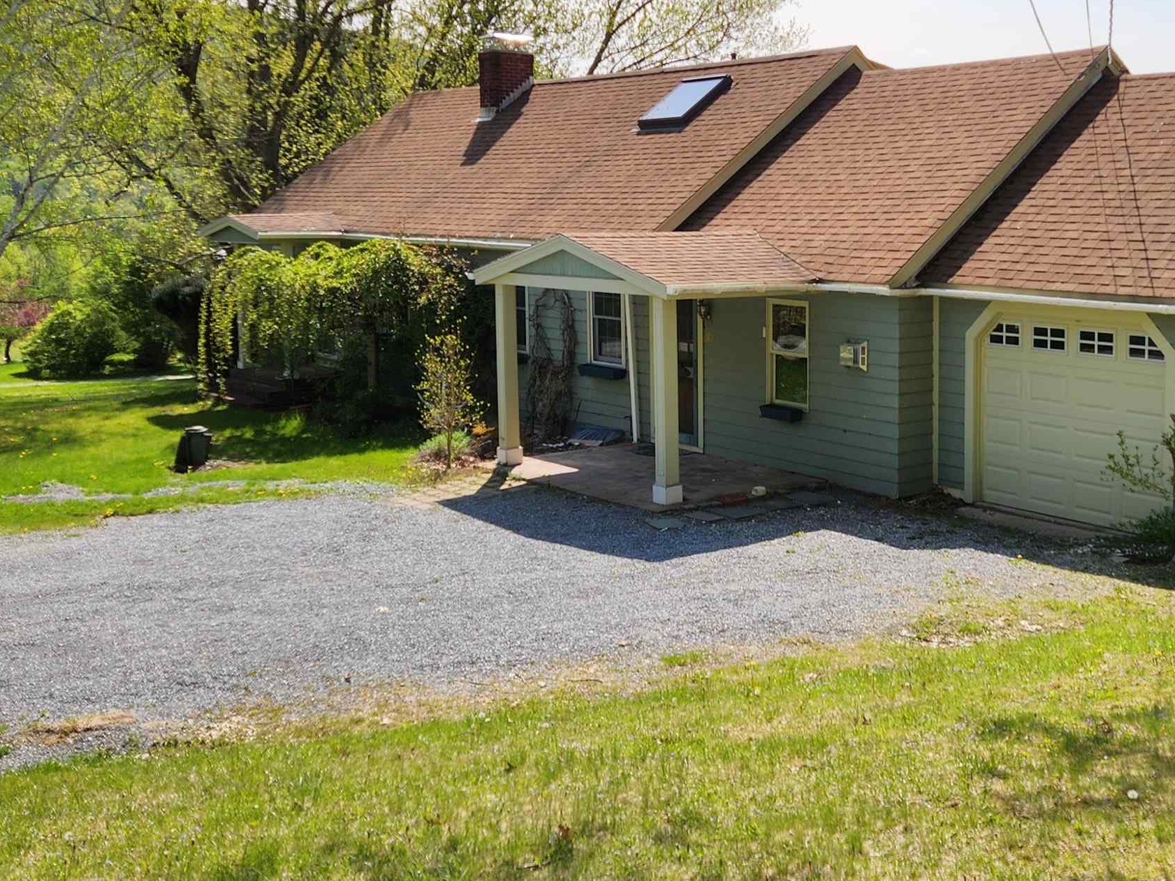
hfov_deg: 43.8
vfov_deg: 34.2
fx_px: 1426
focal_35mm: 42
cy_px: 325
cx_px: 826
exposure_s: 1/2060
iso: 20
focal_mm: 5.4
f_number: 1.8
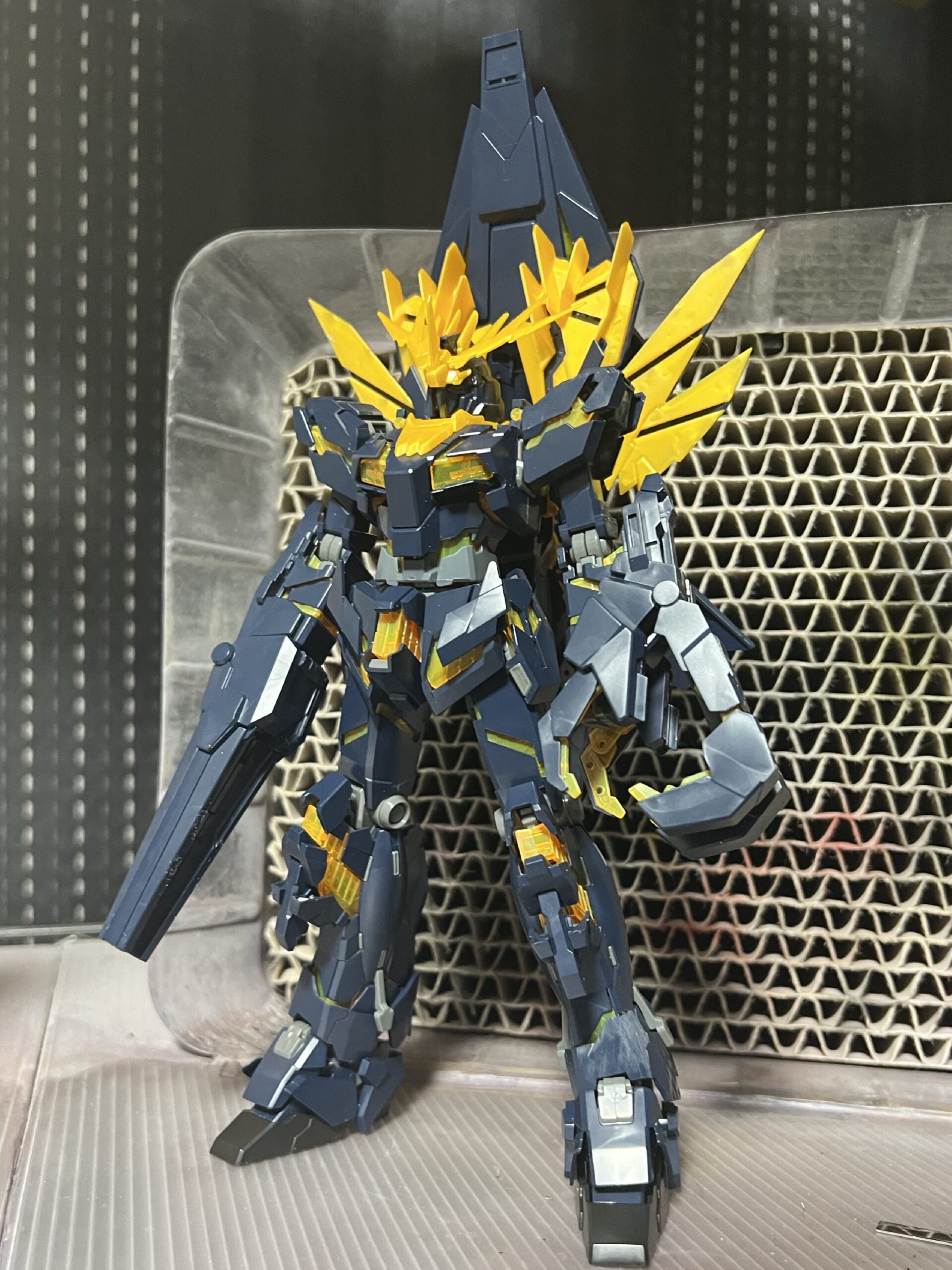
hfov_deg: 51.4
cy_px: 635
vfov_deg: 65.3
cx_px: 476
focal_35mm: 27
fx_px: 990
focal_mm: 5.7
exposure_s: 1/50
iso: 400
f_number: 1.5
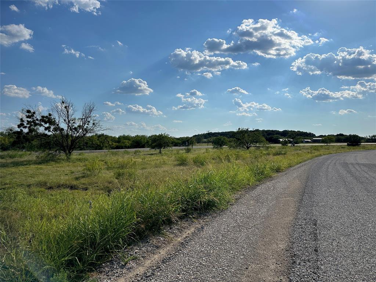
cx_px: 188
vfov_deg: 56.8
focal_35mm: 24
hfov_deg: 71.6
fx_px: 261
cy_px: 141
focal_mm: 6.86
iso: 80
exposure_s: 1/15625
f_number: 1.78
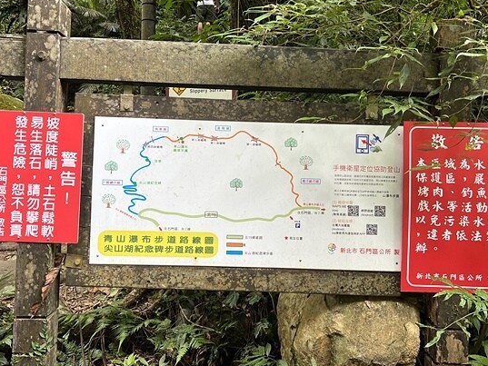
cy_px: 163
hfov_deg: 58.3
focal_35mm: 31
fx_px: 437
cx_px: 239
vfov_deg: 45.4
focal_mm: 5.7
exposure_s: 1/121
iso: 50
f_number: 1.5
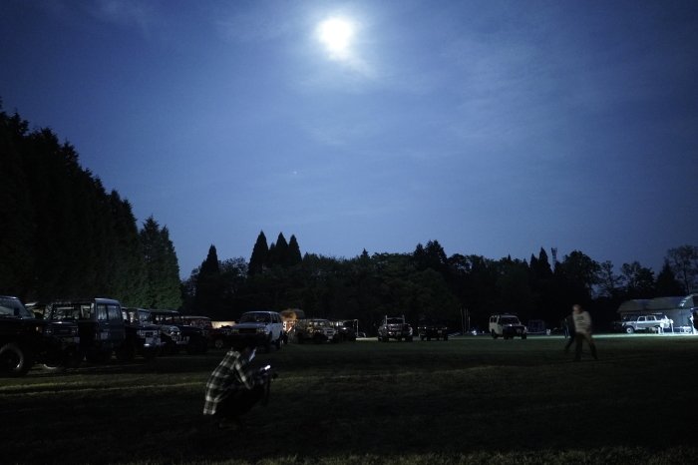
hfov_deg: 71.5
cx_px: 349
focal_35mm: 25
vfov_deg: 51.2
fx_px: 484
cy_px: 232
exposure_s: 1/13
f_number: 2
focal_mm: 25
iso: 12800
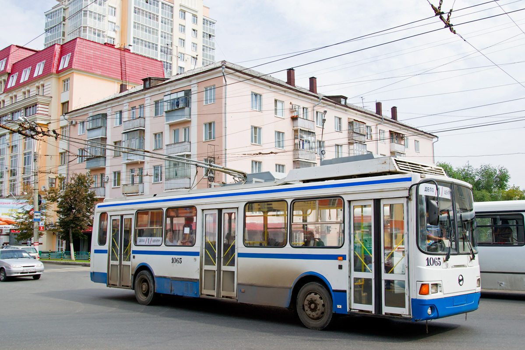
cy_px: 175
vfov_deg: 40.0
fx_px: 481
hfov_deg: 57.2
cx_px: 262
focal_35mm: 33
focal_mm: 22
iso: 400
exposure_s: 1/1250
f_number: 6.3
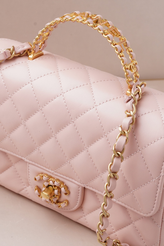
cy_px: 123
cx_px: 82
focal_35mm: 105
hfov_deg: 13.0
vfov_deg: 19.5
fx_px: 717
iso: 1600
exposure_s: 1/160
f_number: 11
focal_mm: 70
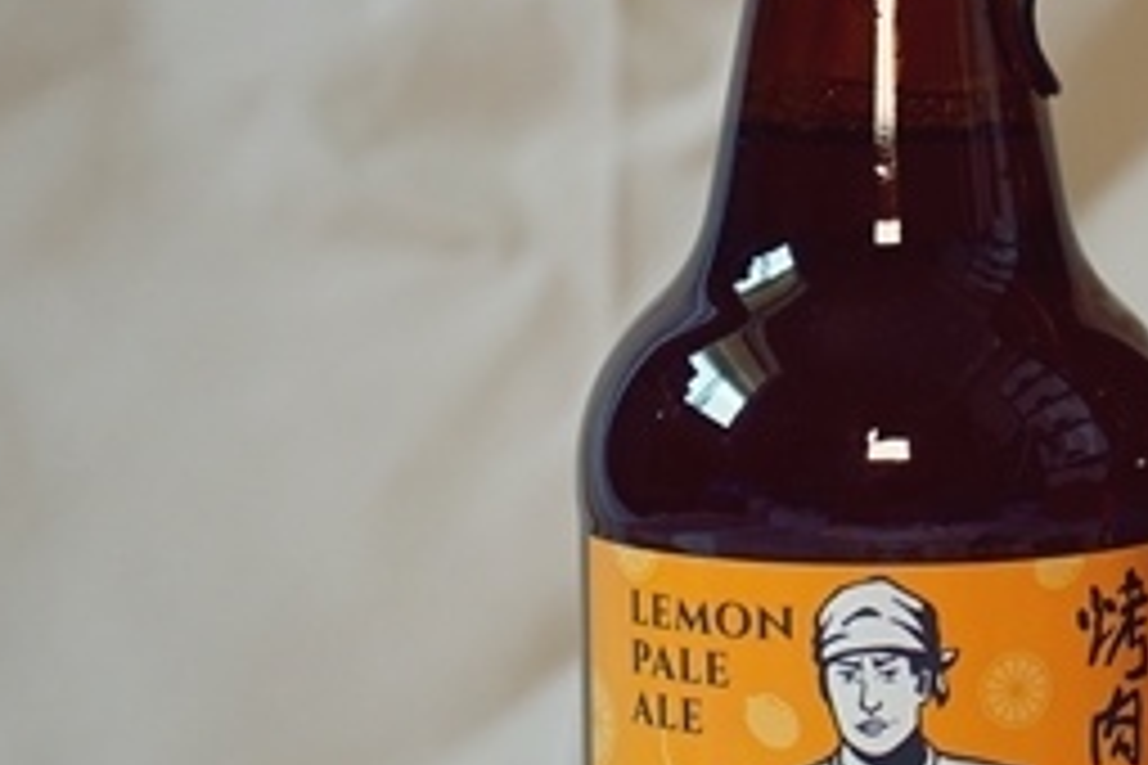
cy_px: 632
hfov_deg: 14.6
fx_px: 4305
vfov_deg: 10.1
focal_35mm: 135
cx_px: 1423
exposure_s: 1/60
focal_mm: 43
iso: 640
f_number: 4.5
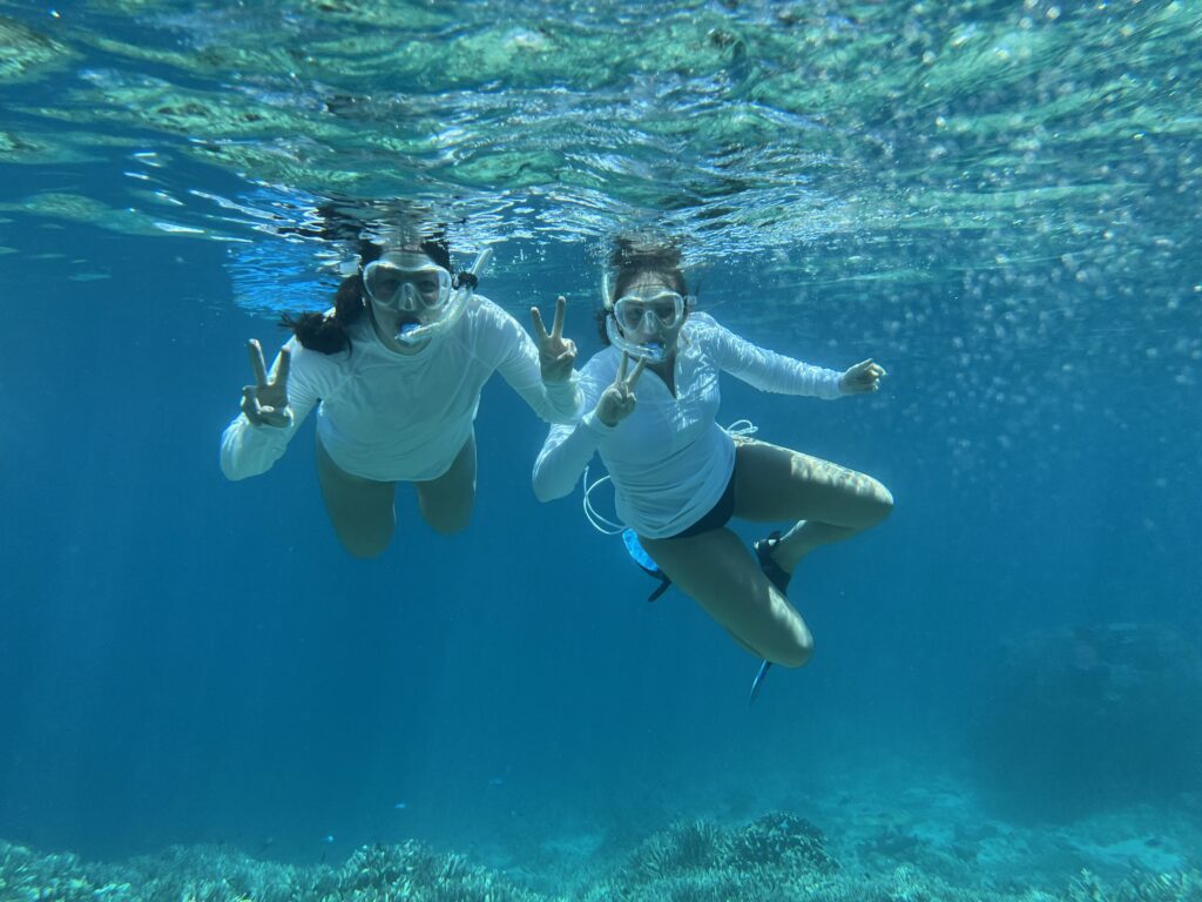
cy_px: 451
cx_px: 601
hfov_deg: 67.3
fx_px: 903
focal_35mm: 26
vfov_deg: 53.1
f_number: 1.5
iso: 50
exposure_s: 1/1621
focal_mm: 5.7
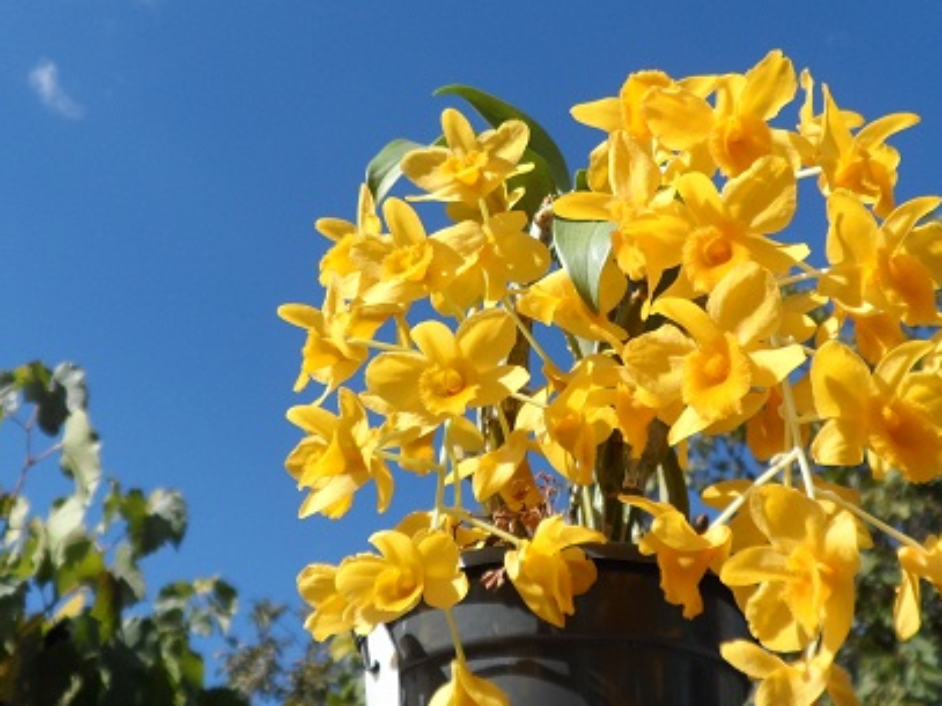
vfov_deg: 32.7
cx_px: 516
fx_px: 1197
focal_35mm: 44
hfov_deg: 42.9
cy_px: 257
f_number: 8.8
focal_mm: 4.9
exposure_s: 1/180
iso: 80
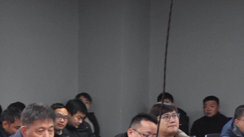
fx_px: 1012
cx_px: 25
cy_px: 154
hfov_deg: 13.6
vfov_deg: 7.7
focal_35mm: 156
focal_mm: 35
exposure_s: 1/25
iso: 400
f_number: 5
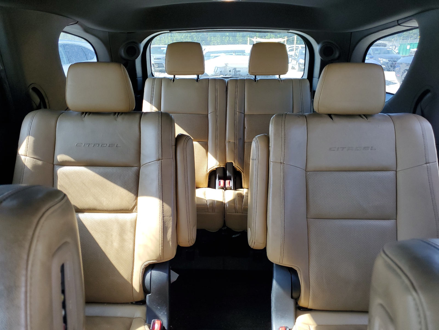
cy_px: 165
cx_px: 220
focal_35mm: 26
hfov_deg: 67.3
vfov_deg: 53.1
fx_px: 330
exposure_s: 1/120
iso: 68
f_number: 1.5
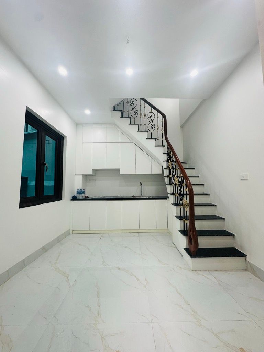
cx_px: 132
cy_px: 176
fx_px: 142
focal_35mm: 14
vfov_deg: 102.1
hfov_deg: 85.7
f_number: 2.2
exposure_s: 1/100
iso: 80
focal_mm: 2.22
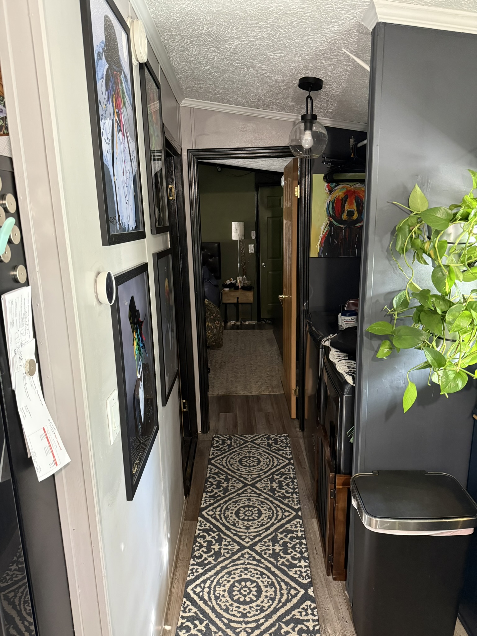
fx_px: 441
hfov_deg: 56.8
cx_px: 238
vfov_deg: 71.6
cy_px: 318
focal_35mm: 24
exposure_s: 1/40
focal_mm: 6.76
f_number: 1.78
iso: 640
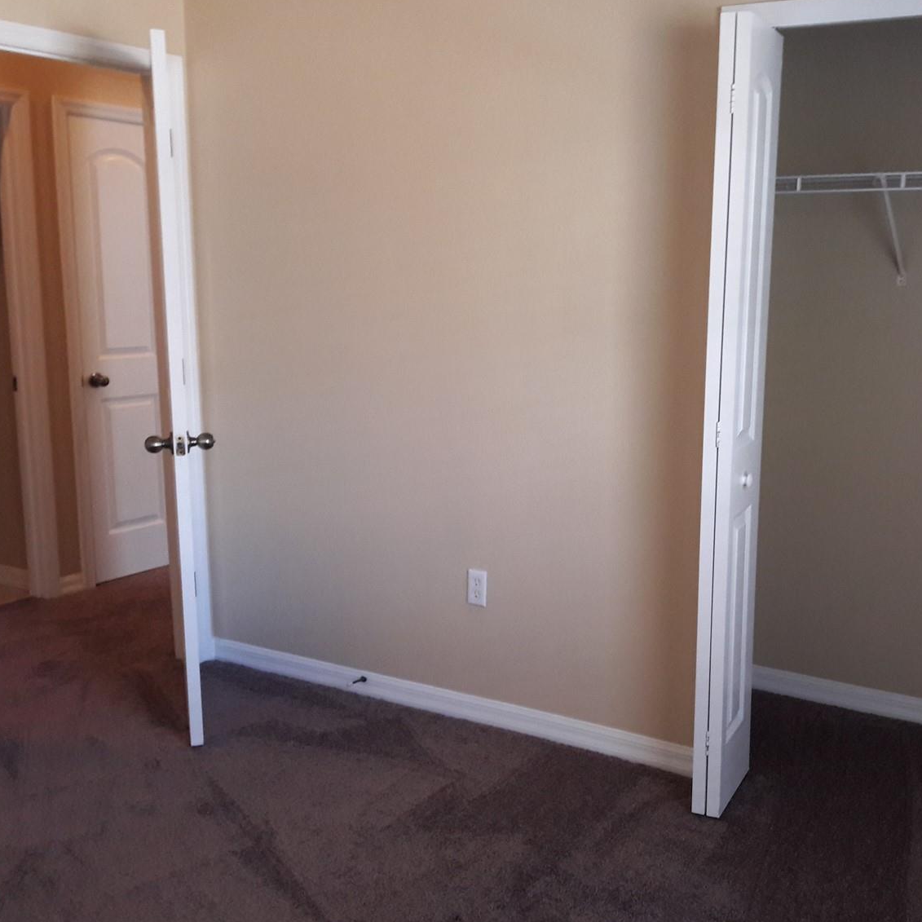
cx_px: 631
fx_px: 1055
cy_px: 453
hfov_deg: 46.3
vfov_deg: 47.2
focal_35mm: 35
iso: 160
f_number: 1.9
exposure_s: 1/30
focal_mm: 3.7
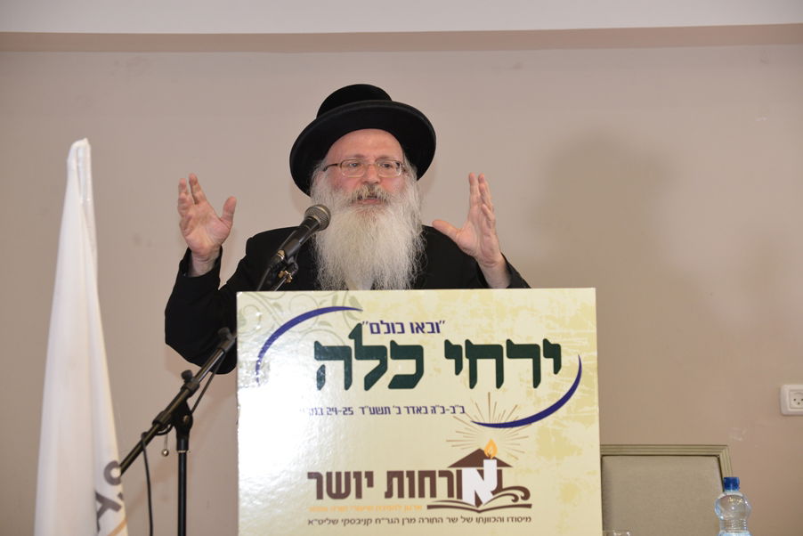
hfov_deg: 20.4
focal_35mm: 100
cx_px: 402
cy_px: 268
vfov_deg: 13.7
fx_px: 2231
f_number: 5.6
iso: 640
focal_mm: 100
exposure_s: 1/160
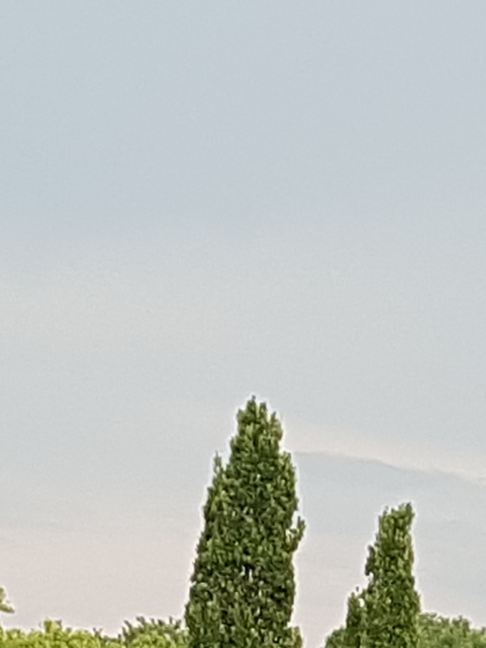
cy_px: 911
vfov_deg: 13.7
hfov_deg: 9.6
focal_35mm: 137
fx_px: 2564
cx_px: 1180
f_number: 1.7
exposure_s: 1/277
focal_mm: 4.2
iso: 50
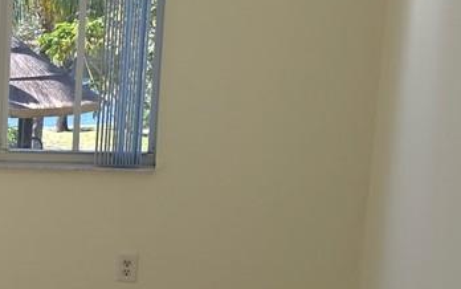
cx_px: -501
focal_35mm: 112
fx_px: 1408
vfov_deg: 11.6
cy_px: 249
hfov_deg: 14.8
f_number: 1.7
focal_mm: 6.3
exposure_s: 1/50
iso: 12
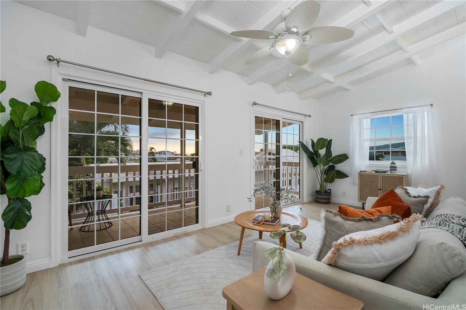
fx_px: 207
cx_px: 233
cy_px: 155
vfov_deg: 73.7
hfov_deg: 96.7
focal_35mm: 16
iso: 200
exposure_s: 1/30
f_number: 10
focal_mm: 16
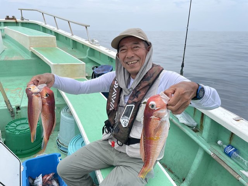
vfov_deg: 53.1
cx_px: 124
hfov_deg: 67.3
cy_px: 93
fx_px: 186
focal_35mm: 26
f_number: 1.6
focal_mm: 4.2
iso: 32
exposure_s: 1/2882
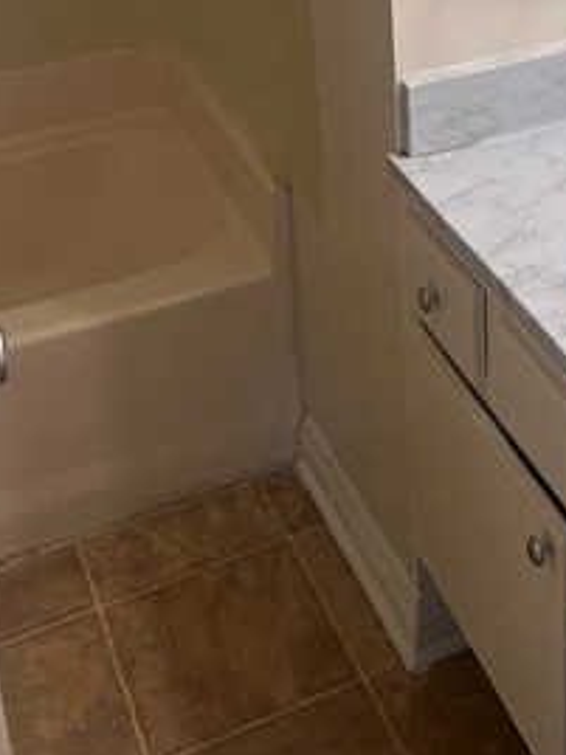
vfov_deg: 28.4
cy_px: -73
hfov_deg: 23.2
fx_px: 1352
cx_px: 473
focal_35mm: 62
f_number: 1.5
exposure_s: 1/120
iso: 32
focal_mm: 5.7
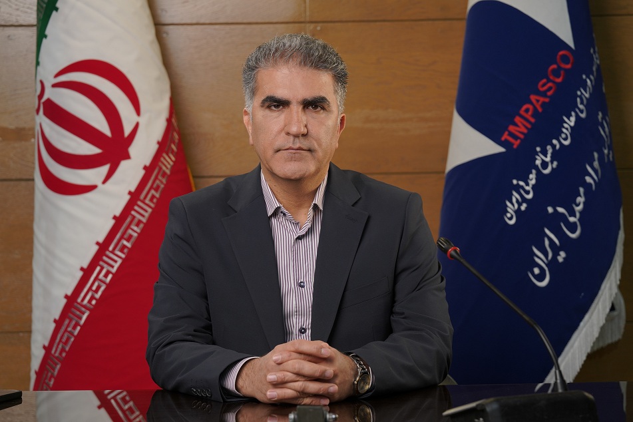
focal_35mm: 137
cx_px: 316
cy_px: 211
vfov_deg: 10.0
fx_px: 2409
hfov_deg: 15.0
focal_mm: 137
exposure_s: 1/80
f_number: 5.6
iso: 400
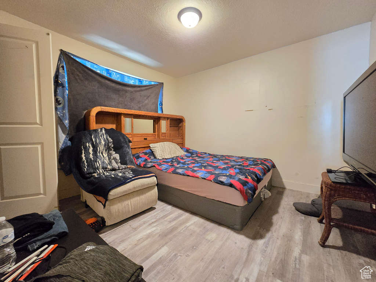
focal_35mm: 13
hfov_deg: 106.2
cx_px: 188
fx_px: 141
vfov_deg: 89.9
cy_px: 141
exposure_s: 1/60
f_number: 2.2
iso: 1600
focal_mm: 2.2
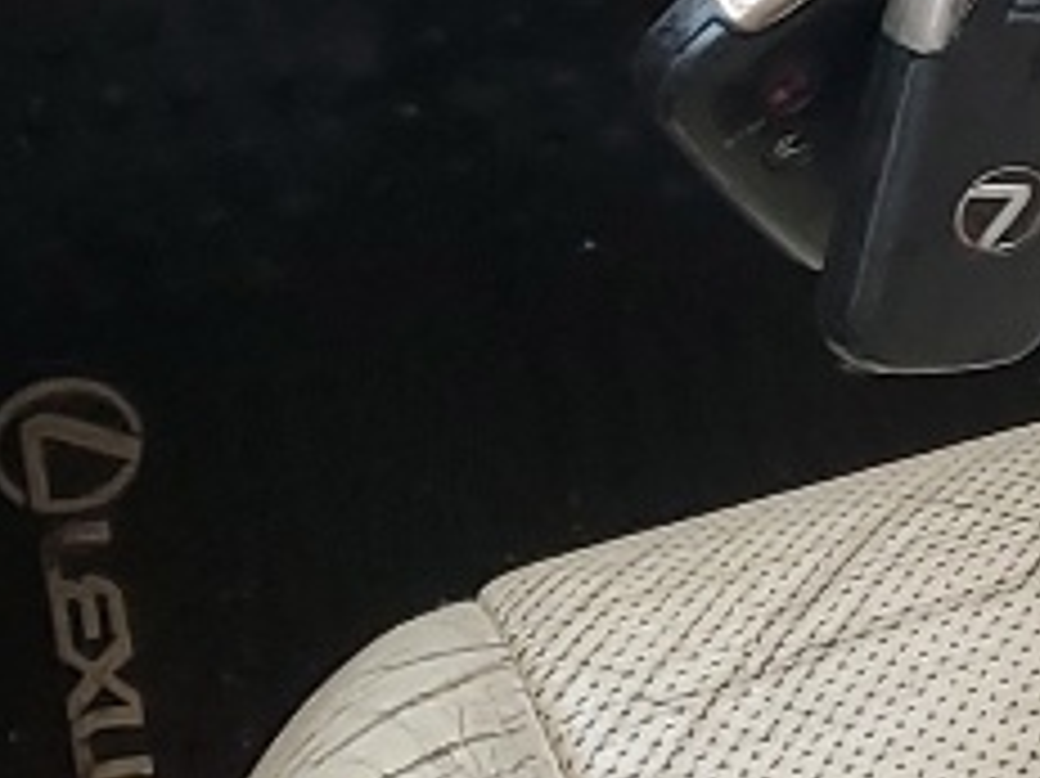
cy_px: -477
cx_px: 2152
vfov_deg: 8.0
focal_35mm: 180
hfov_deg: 10.1
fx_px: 5405
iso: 61
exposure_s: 1/60.2
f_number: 1.5
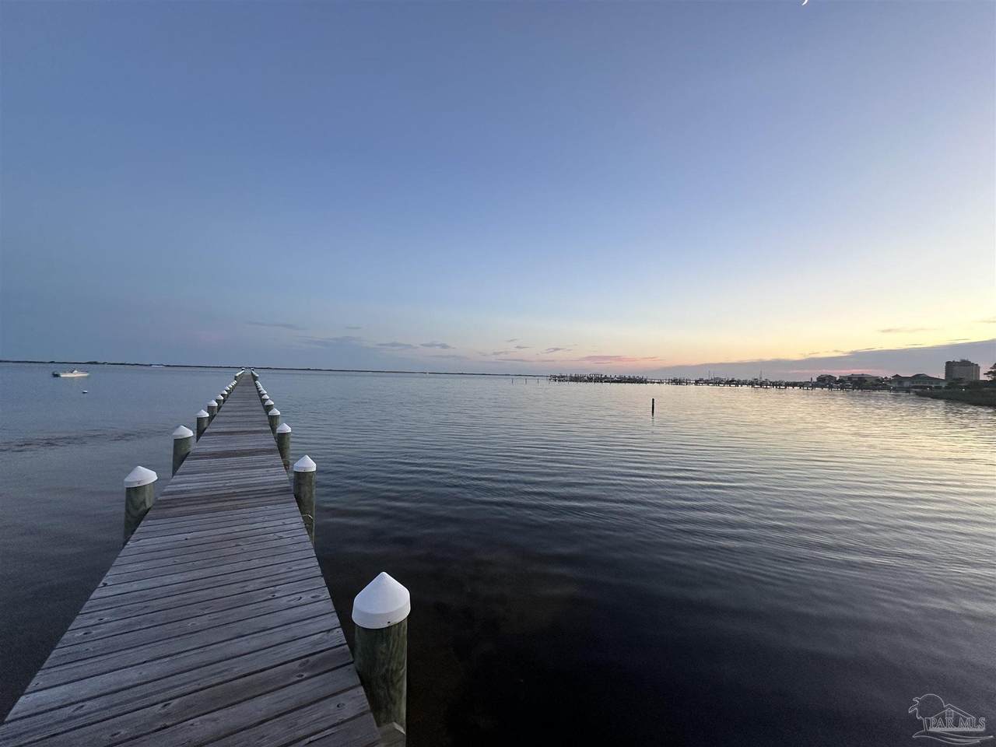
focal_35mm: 14
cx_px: 498
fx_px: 403
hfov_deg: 102.1
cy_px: 374
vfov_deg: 85.7
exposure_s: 1/99
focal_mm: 2.22
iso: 200
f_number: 2.2
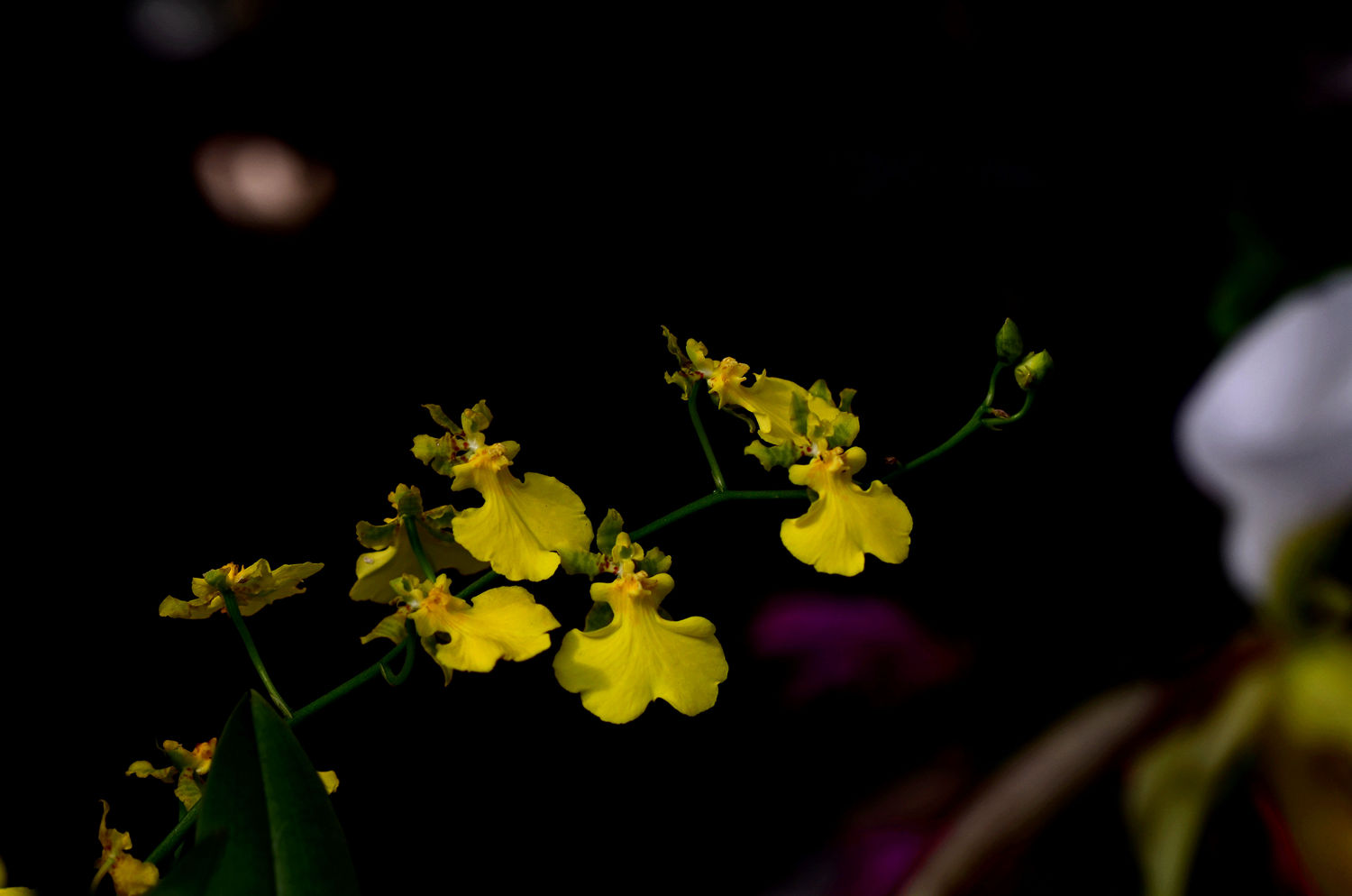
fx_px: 5904
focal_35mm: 158
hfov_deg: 13.1
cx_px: 676
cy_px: 448
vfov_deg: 8.7
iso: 200
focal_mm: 105
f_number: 5.6
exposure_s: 1/125
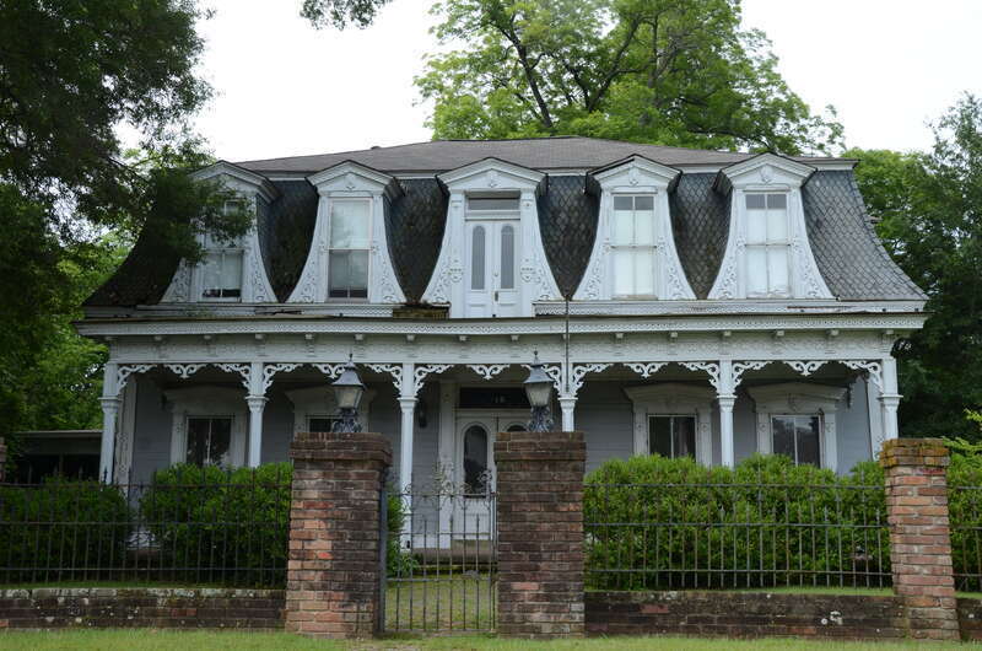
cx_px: 491
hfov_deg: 49.6
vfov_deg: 34.1
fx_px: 1062
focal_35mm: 39
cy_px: 326
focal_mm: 26
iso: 200
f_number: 8
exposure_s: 1/200
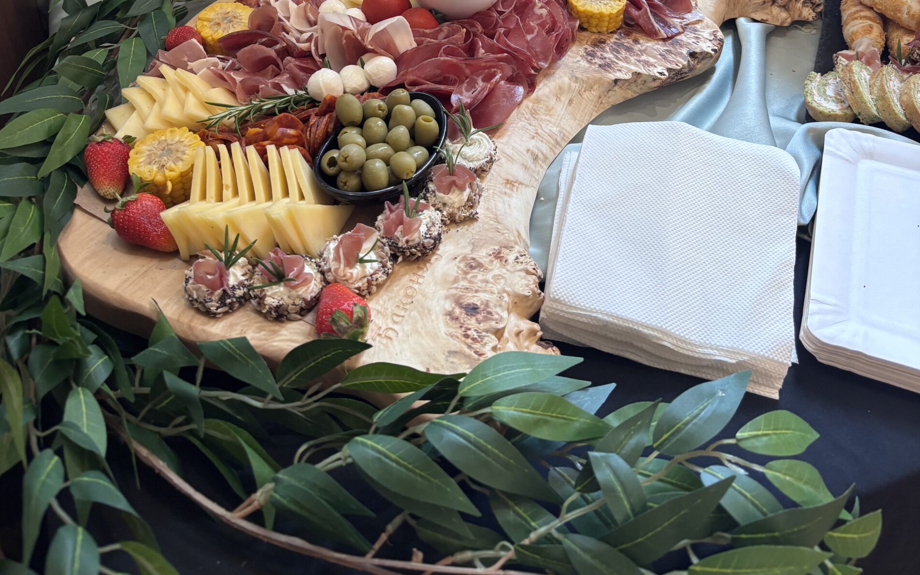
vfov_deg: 31.8
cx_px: 460
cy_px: 2
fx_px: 928
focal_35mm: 37
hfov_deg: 52.7
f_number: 1.6
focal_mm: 5.96
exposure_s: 1/50
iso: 160
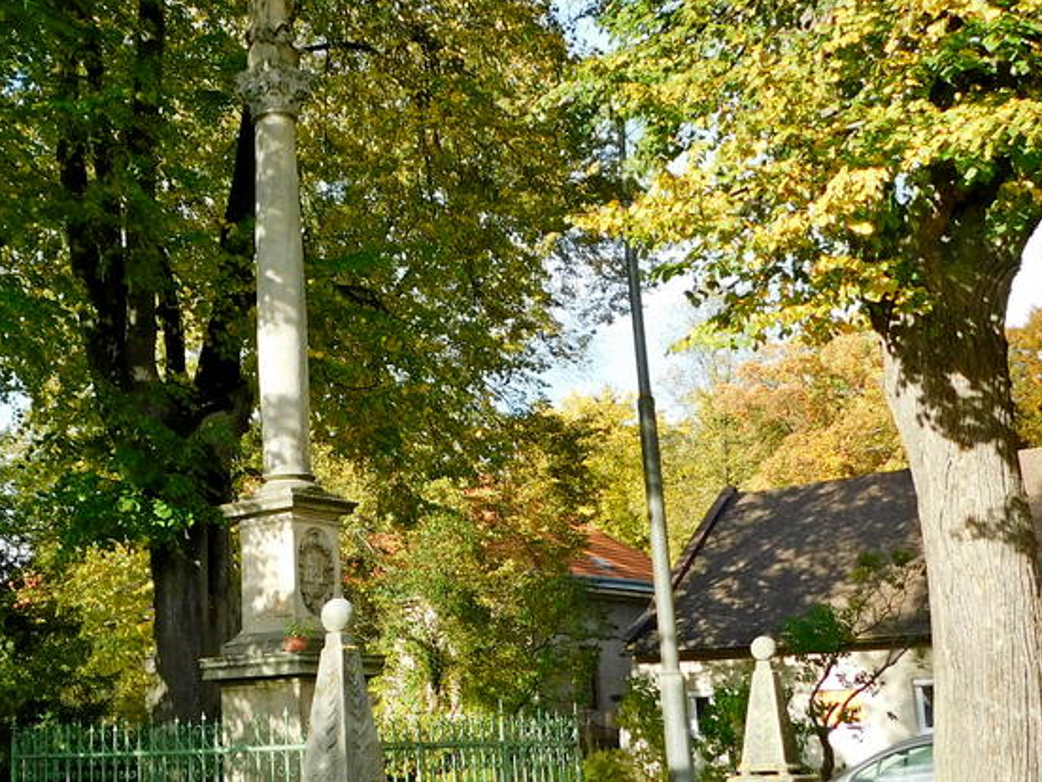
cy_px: 446
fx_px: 1505
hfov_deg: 37.3
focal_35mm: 50
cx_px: 268
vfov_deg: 29.1
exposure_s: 1/640
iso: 125
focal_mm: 4
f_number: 3
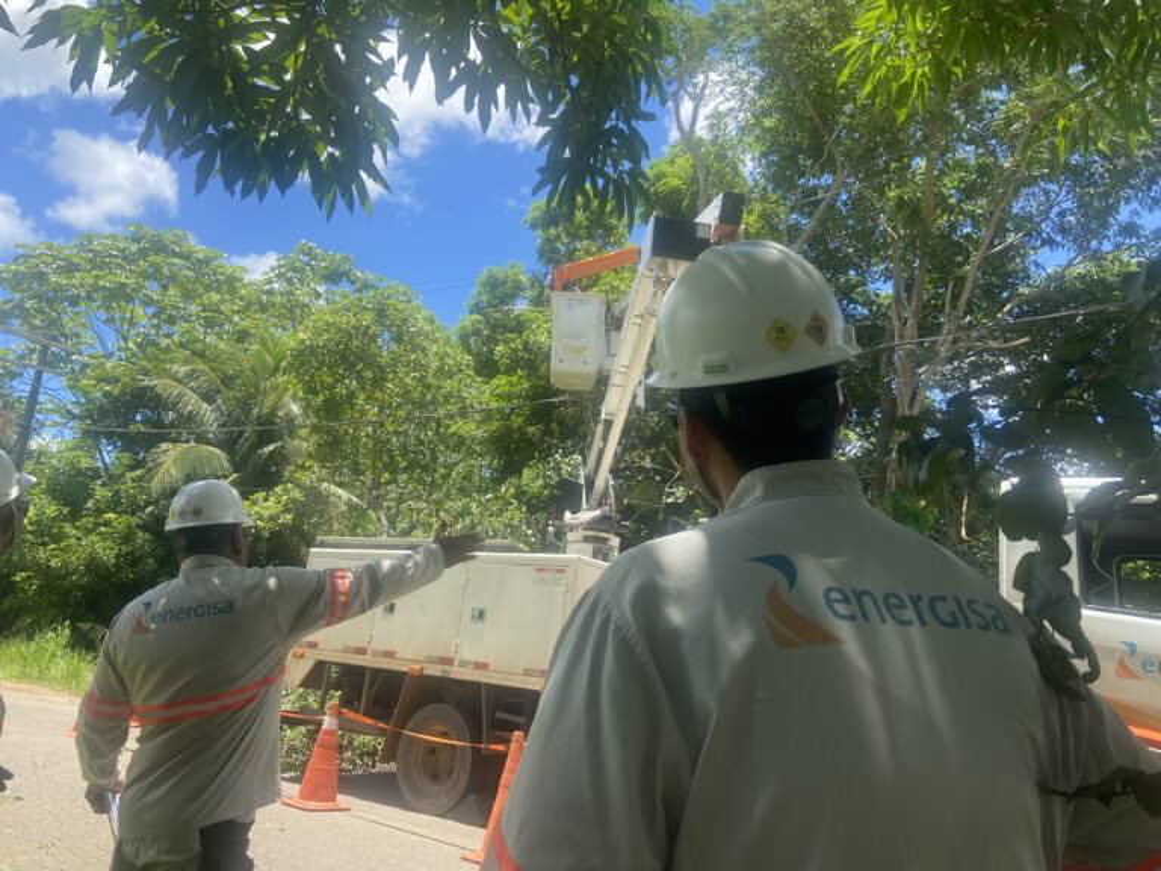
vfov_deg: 53.1
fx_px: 872
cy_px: 436
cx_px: 580
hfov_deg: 67.3
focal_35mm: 26
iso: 32
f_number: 1.8
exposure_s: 1/990
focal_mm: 4.25
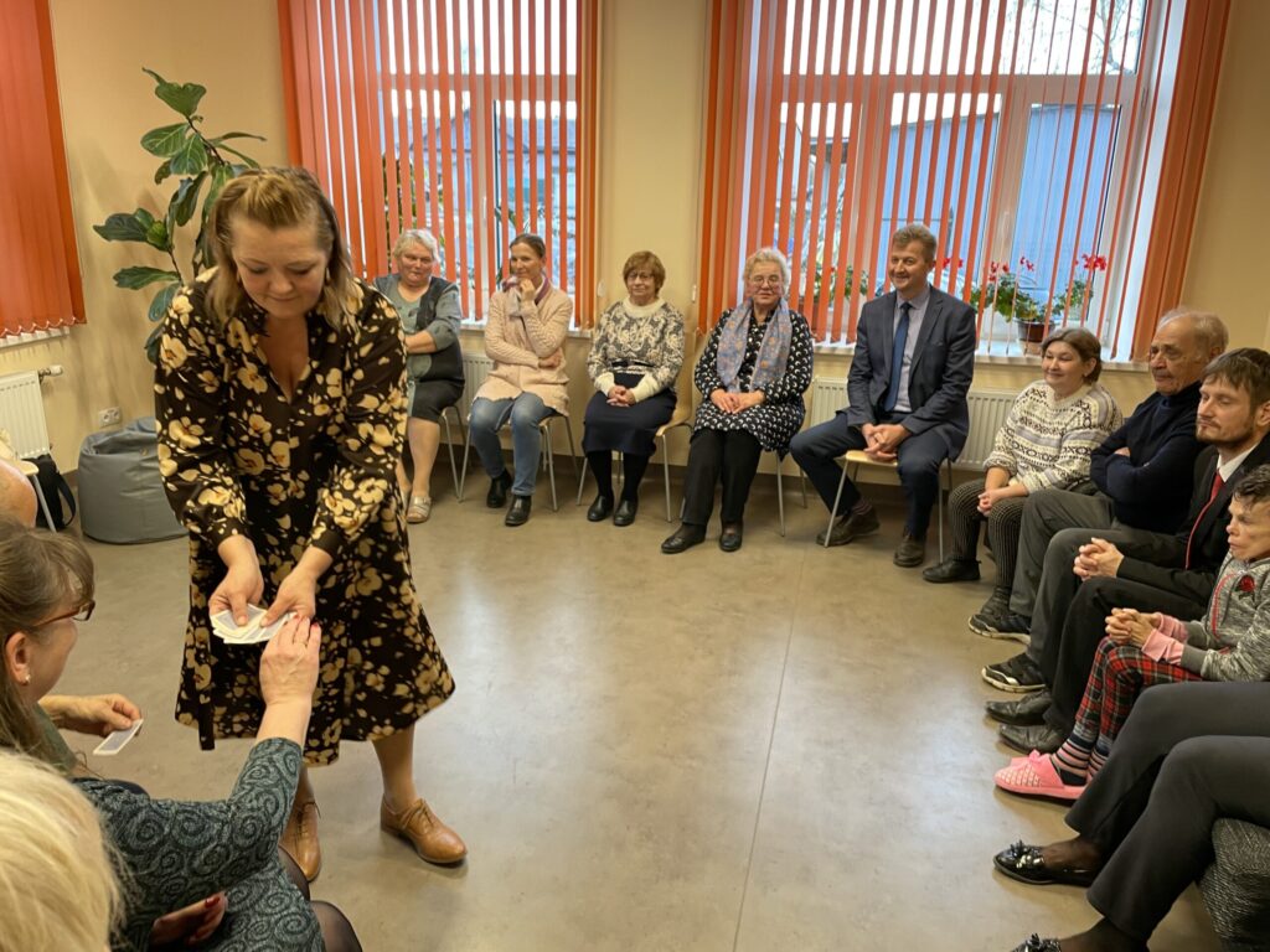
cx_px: 635
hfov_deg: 67.3
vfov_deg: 53.1
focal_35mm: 26
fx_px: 954
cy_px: 476
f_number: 1.6
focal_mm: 4.2
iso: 64
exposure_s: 1/50
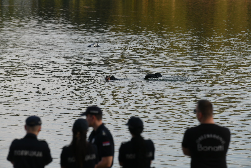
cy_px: 84
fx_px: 1394
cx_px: 126
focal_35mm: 200
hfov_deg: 10.3
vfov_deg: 6.9
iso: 800
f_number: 5
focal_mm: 200
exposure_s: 1/1250
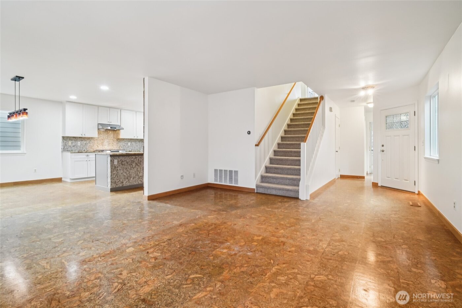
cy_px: 154
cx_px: 231
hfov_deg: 96.7
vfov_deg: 73.7
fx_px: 205
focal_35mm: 16
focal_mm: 16
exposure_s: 1/13
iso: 1600
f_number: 8
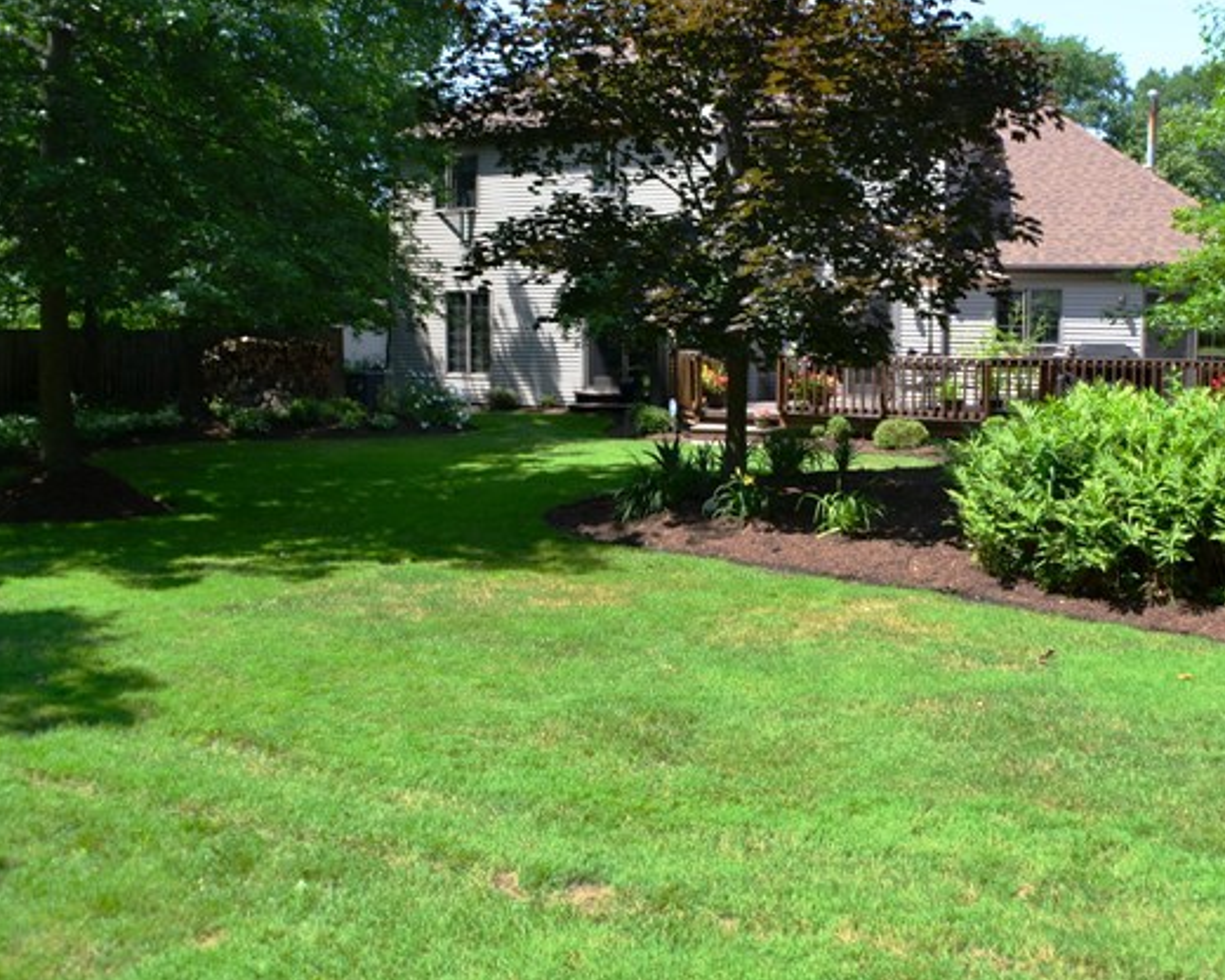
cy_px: 416
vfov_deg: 38.1
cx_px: 820
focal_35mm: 39
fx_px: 1414
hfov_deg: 46.1
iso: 100
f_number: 6.3
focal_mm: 18
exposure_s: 1/160
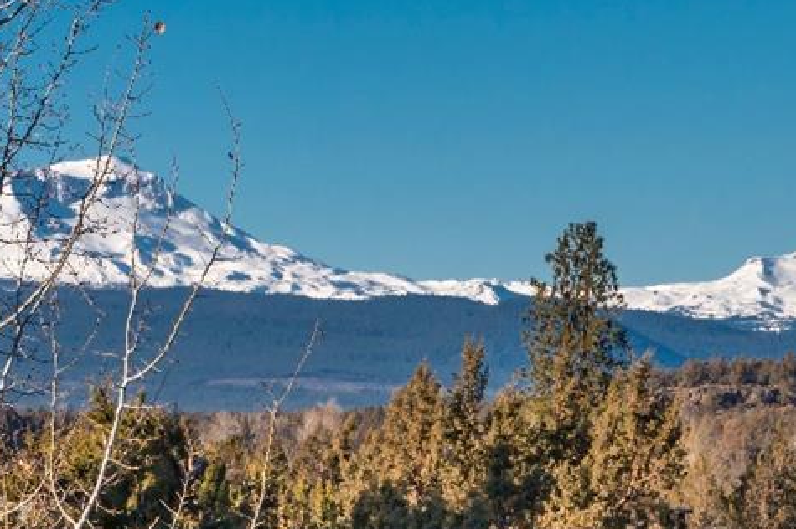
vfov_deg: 5.7
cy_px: 740
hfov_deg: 8.7
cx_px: 752
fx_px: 5237
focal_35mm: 237
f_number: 8
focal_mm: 50
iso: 200
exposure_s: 1/640
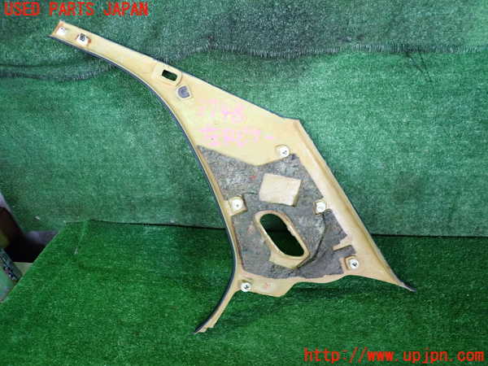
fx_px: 352
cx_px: 244
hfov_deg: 69.4
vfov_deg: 54.9
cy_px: 183
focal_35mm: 25
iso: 320
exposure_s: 1/30
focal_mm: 4.5
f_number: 2
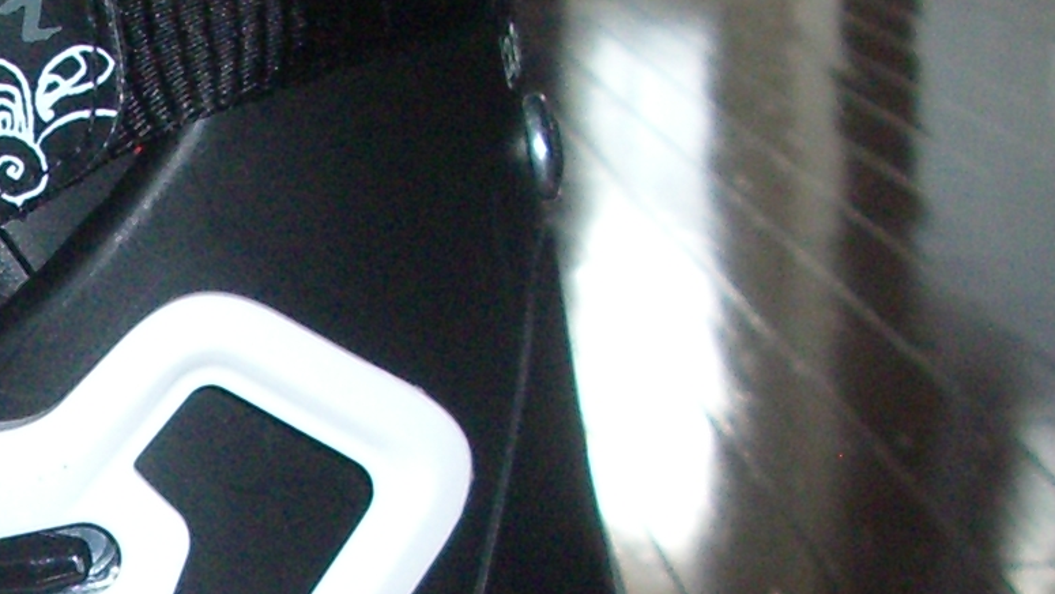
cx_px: -181
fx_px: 3525
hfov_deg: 16.4
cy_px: 798
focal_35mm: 126
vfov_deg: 9.4
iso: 200
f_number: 2.6
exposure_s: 1/60
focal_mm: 5.8
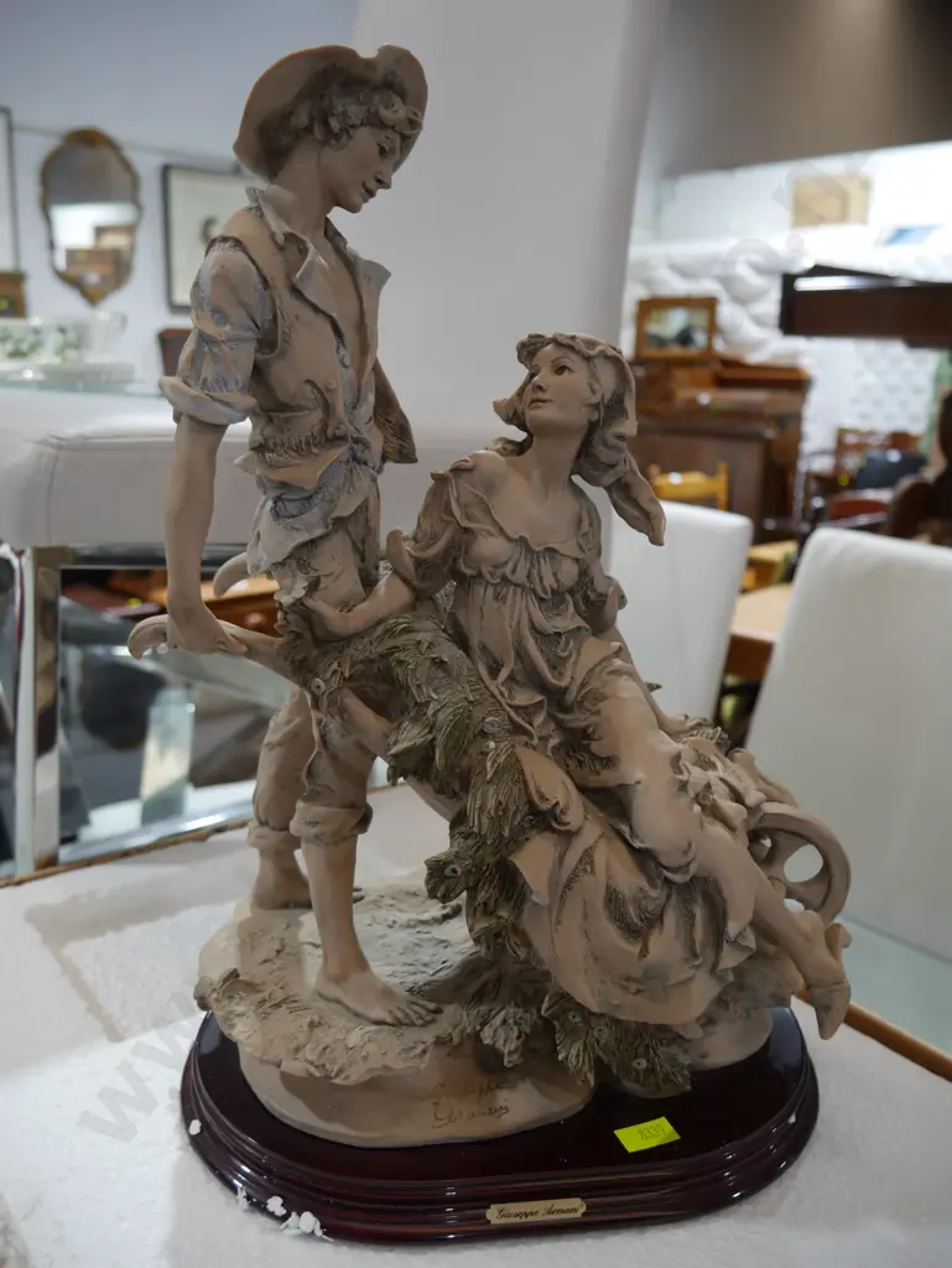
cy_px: 634
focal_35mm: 28
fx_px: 1026
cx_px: 476
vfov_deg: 63.4
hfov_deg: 49.8
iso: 400
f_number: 3.5
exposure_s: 1/60
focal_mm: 14
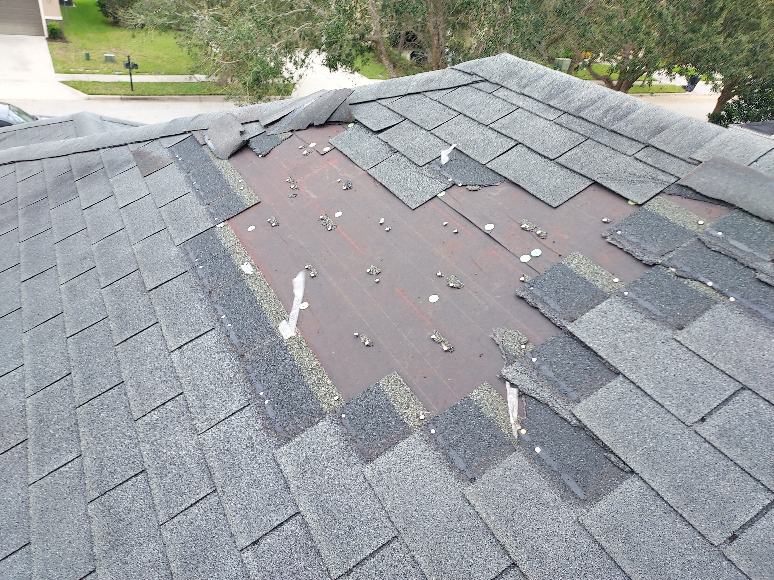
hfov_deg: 71.6
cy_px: 290
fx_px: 537
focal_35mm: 24
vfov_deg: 56.8
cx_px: 387
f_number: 1.8
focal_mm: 4.6
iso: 40
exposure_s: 1/184
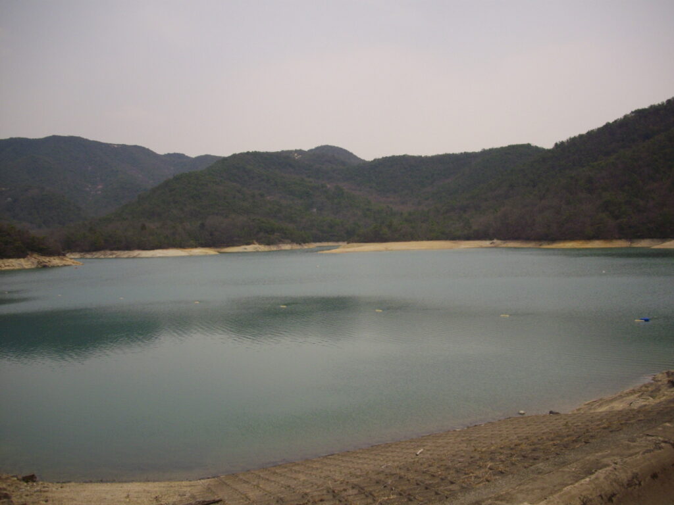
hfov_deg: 50.1
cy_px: 252
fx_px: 720
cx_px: 337
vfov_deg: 38.7
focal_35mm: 37
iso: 100
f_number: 5.6
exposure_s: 1/500
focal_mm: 6.2
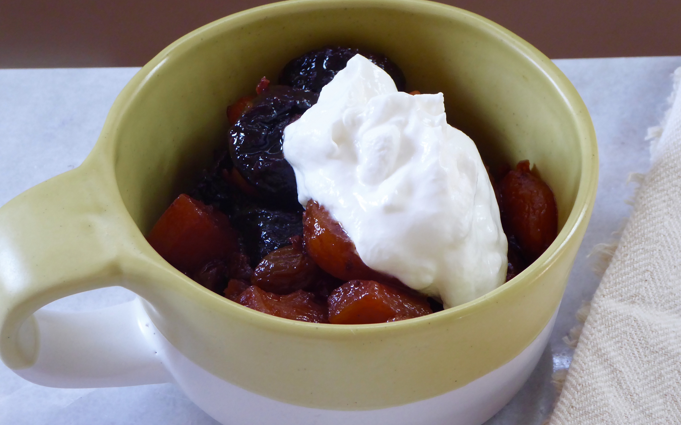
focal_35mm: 132
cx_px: 341
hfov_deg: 15.8
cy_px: 236
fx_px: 2450
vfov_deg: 9.9
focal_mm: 22.3
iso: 400
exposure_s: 1/15
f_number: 5.2
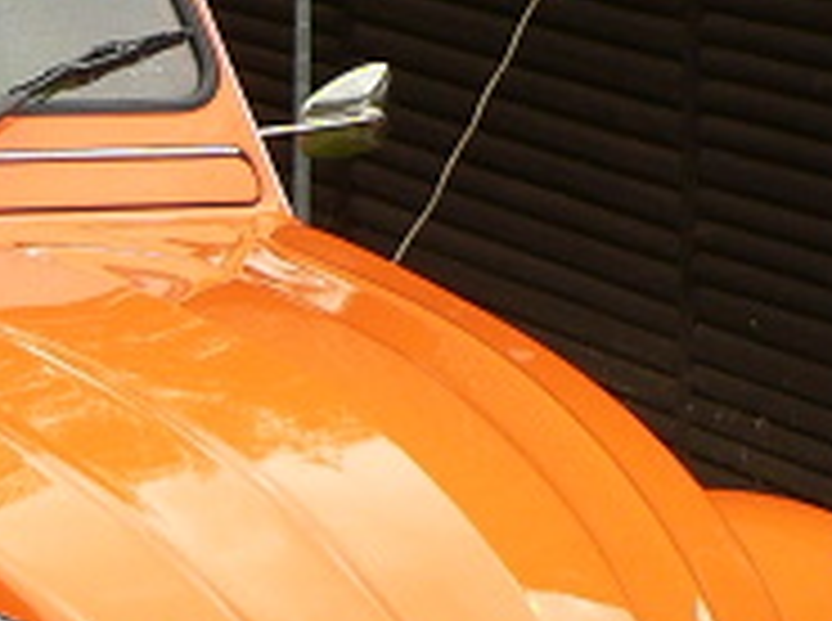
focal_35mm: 156
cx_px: 27
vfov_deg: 9.5
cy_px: 418
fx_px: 3742
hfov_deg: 12.6
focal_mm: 6
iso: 80
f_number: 2.8
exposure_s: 1/100
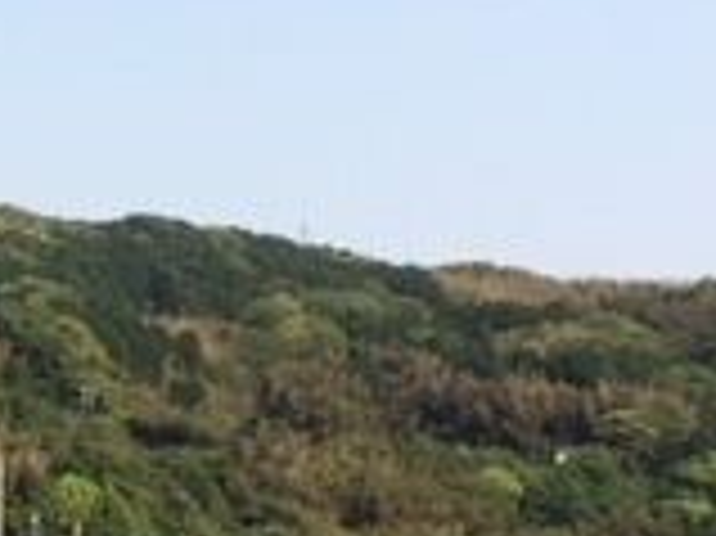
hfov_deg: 16.3
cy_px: 342
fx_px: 2418
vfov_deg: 12.6
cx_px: -104
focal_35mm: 117
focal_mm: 4.15
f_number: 2.2
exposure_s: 1/1282
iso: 32
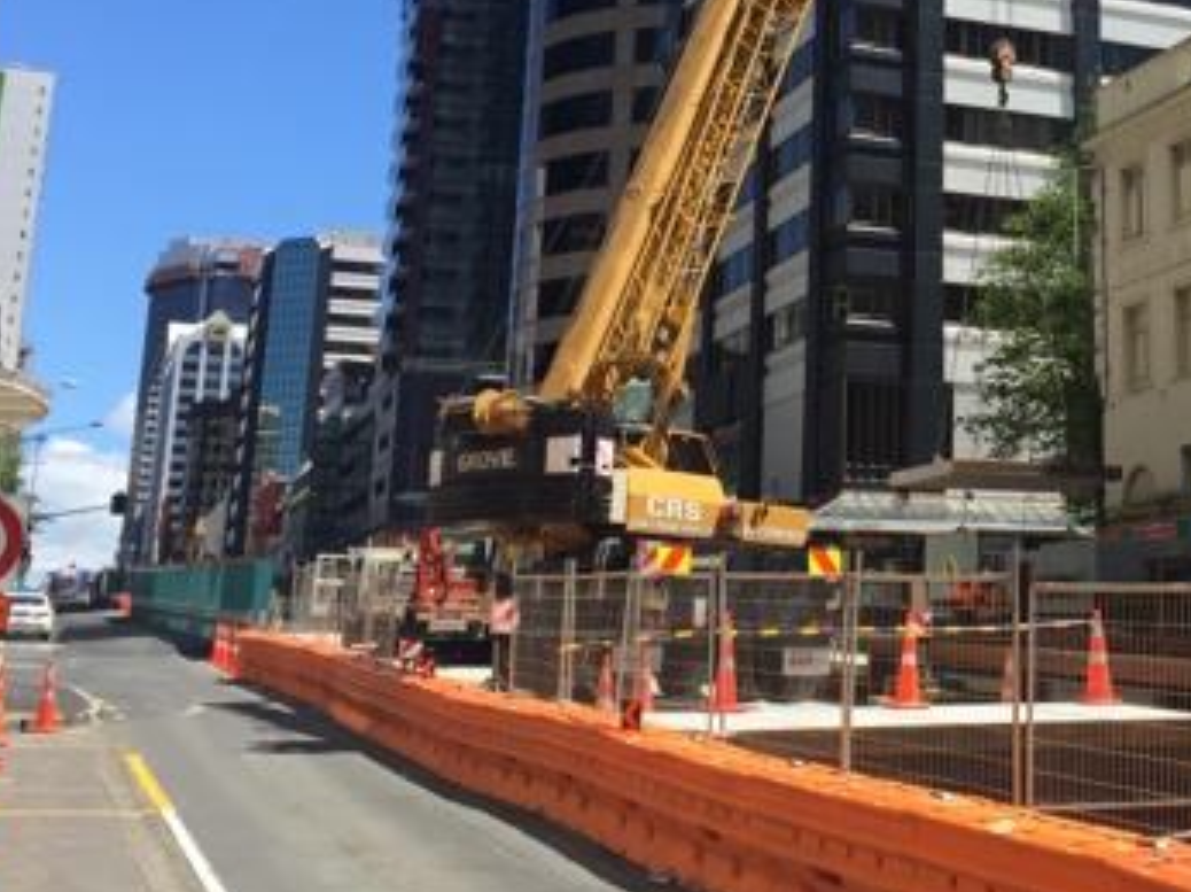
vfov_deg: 25.1
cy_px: 138
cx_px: 1026
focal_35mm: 57
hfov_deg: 32.4
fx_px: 1960
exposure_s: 1/1364
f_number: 2.2
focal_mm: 4.15
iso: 32
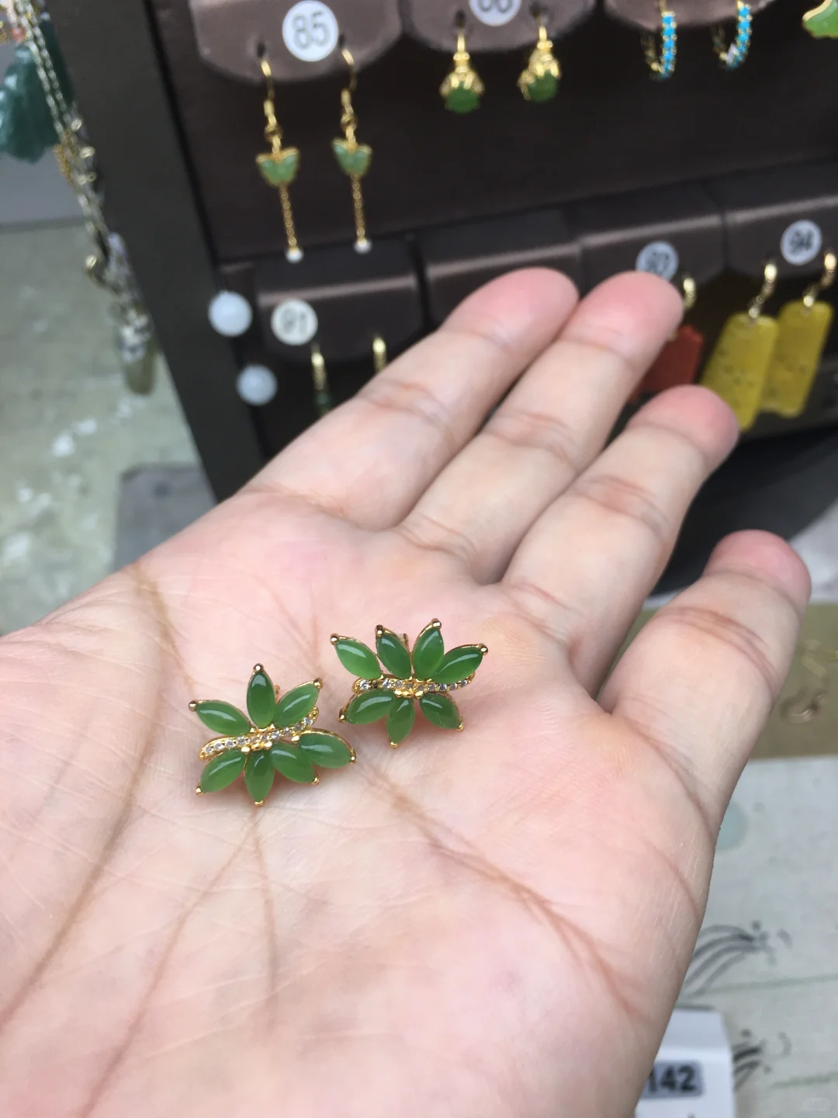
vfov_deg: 61.7
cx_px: 419
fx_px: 936
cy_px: 559
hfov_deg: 48.2
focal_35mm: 29
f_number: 2.2
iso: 25
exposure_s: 1/131
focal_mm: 4.15
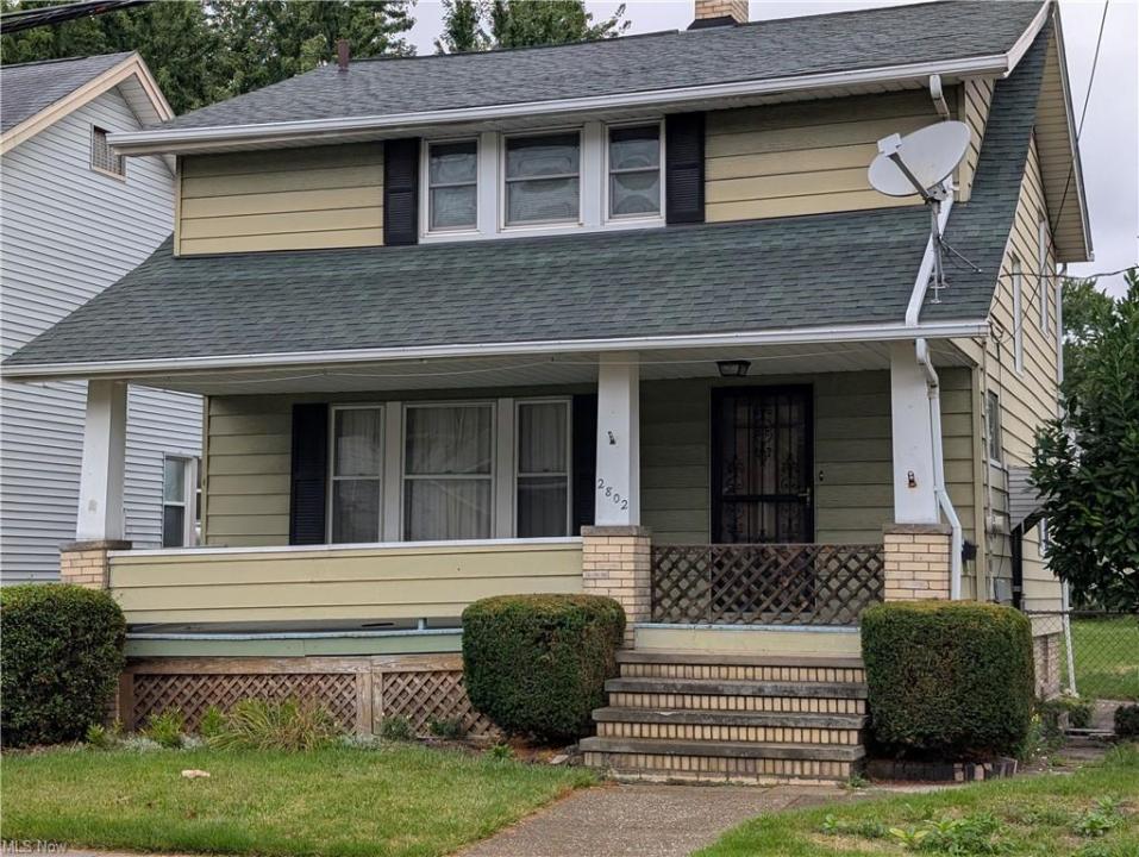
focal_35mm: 49
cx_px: 570
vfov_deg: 29.7
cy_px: 428
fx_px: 1614
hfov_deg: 38.9
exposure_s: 1/343
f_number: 1.68
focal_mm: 6.9
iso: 21
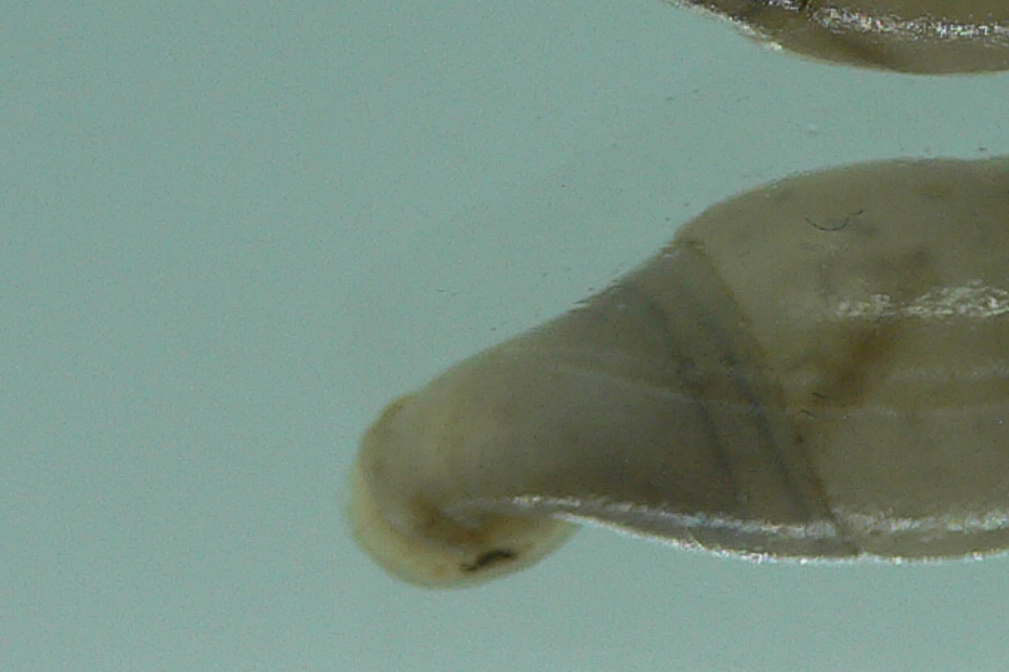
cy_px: 34
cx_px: 962
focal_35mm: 108
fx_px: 3026
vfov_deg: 12.6
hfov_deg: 18.5
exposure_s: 1/80
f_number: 2.8
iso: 80
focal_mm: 4.6
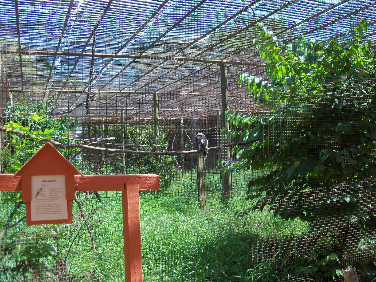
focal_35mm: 35
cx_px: 188
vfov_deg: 40.7
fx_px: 380
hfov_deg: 52.6
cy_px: 141
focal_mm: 6.3
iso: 80
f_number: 3
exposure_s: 1/160
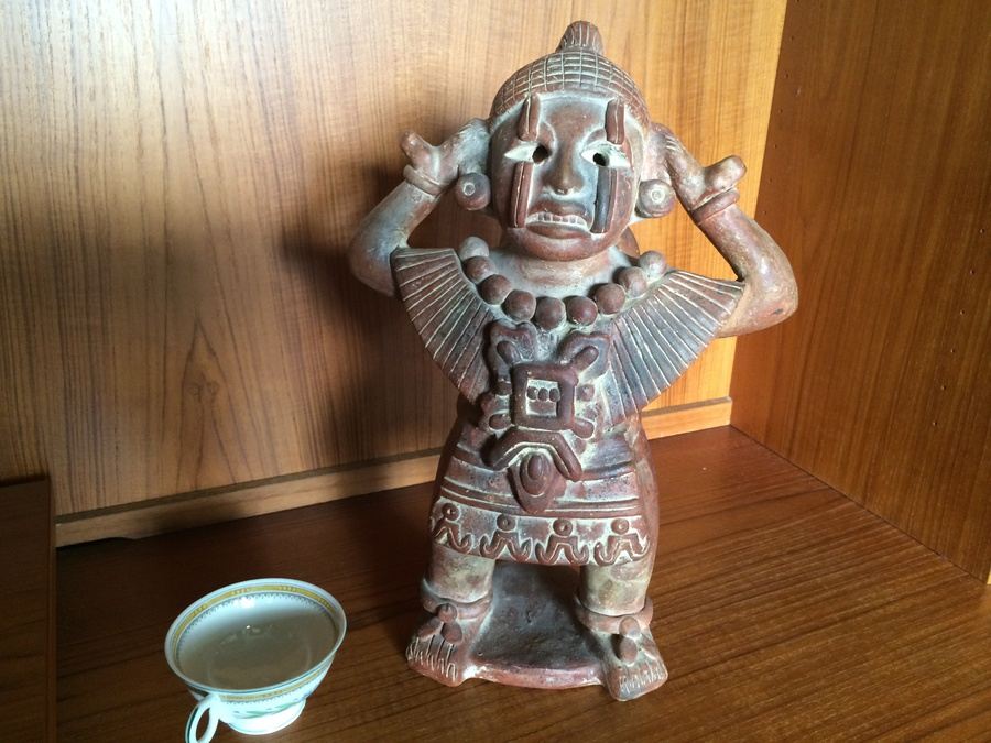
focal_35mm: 30
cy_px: 372
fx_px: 859
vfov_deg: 46.8
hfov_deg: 60.0
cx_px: 496
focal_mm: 4.12
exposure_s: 1/30
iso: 160
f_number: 2.2
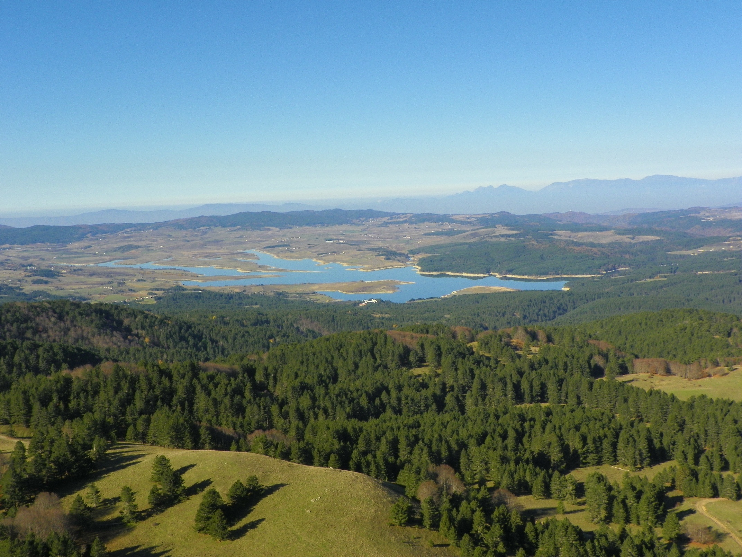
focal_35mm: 41
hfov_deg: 45.8
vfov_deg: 35.1
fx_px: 879
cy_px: 278
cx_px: 371
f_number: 5.6
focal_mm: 7.3
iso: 64
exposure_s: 1/400
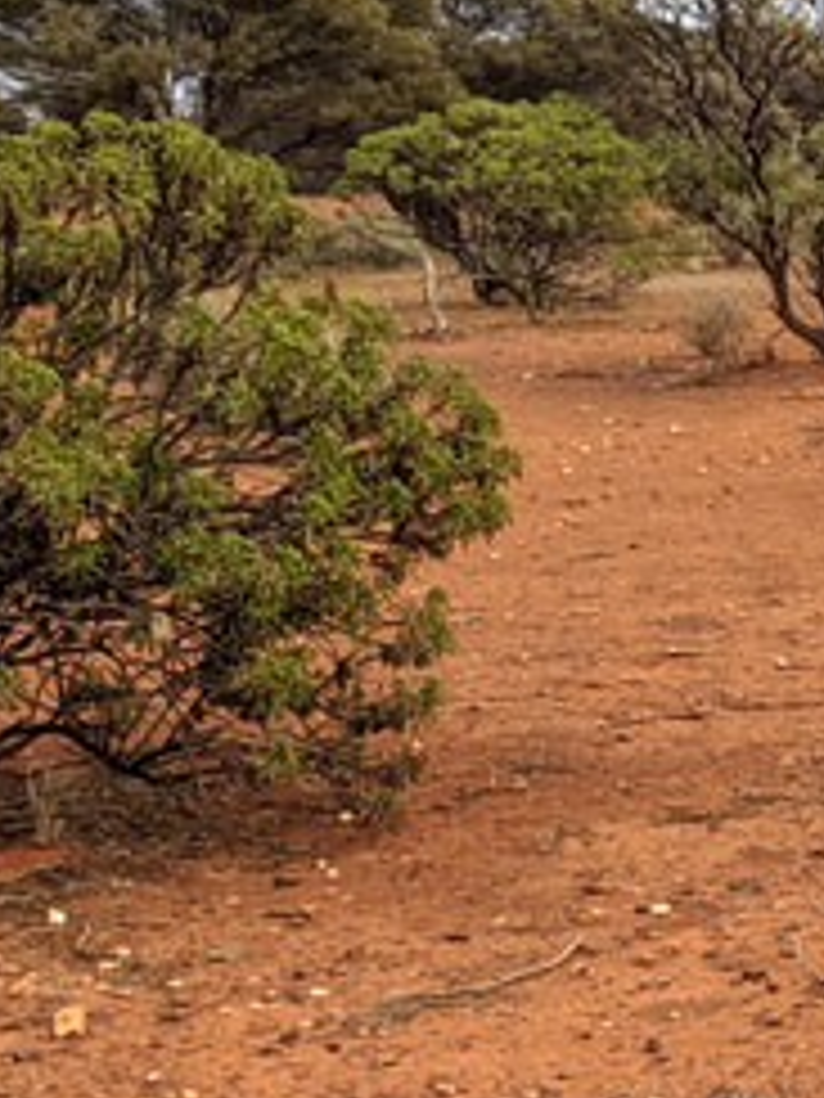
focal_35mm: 109
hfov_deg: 12.7
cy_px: 760
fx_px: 3460
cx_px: 1355
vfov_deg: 18.0
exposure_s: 1/1389
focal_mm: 4.67
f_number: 2
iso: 43
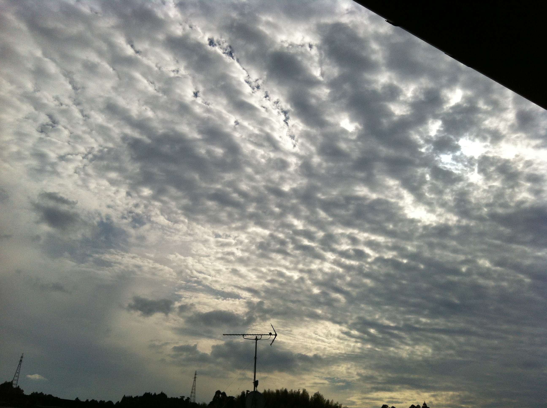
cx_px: 274
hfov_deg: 52.7
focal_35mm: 35
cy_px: 204
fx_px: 552
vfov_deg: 40.6
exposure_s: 1/7541
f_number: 2.8
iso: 80
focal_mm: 3.85
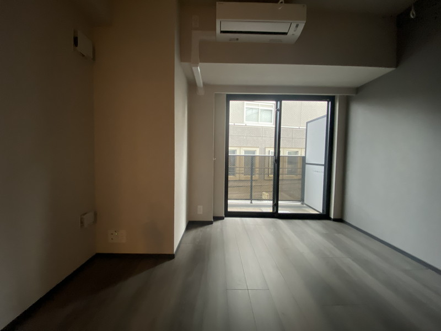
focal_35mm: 13
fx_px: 166
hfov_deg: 106.2
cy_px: 166
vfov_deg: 89.9
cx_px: 220
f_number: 2.4
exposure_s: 1/50
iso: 400
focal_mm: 1.54
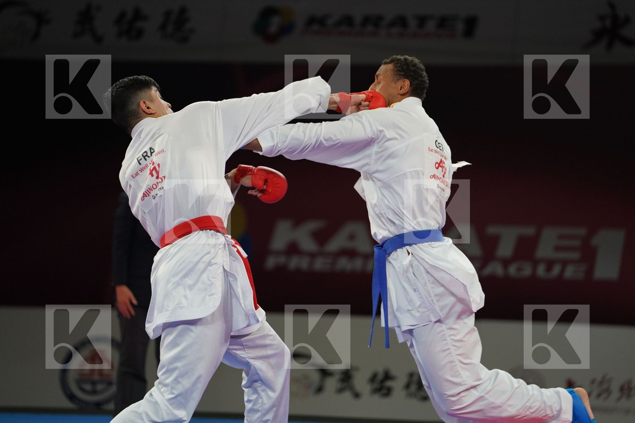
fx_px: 3245
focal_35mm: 184
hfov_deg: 11.2
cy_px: 212
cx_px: 318
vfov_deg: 7.5
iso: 1600
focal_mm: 184
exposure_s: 1/1000
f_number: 2.8
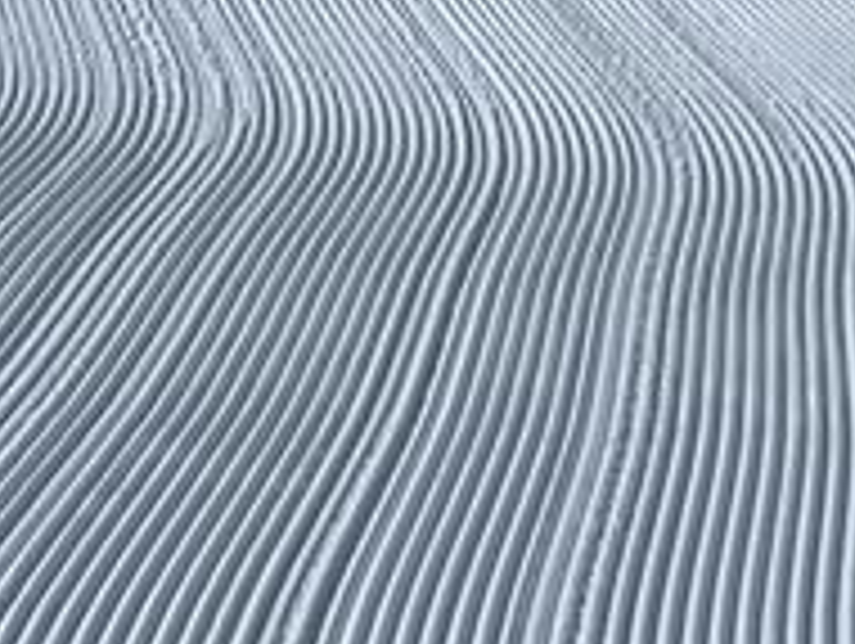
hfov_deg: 16.0
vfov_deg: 10.8
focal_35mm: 123
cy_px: -750
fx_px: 3042
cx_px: 428
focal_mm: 5.7
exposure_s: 1/16393
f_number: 1.5
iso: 40
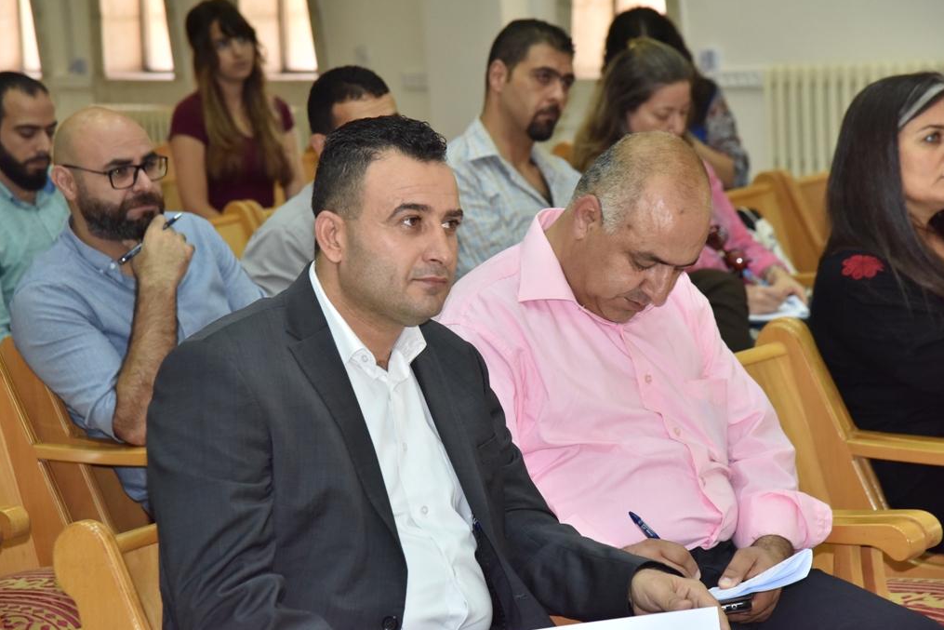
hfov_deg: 18.1
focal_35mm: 113
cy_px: 315
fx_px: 2963
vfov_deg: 12.1
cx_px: 475
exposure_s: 1/250
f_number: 7.1
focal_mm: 112
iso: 2500
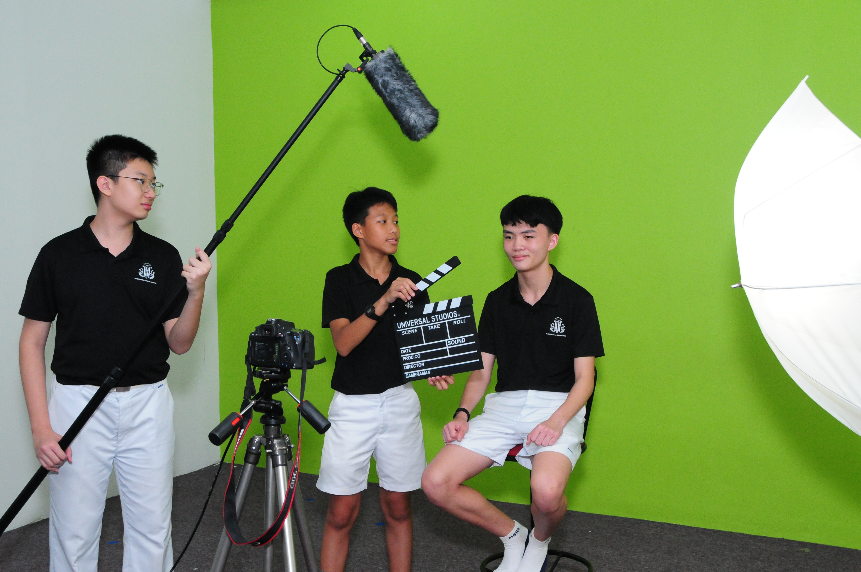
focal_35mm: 39
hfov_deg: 49.6
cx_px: 430
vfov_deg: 34.1
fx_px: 932
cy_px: 286
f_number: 5.6
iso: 1600
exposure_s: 1/160
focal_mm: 26
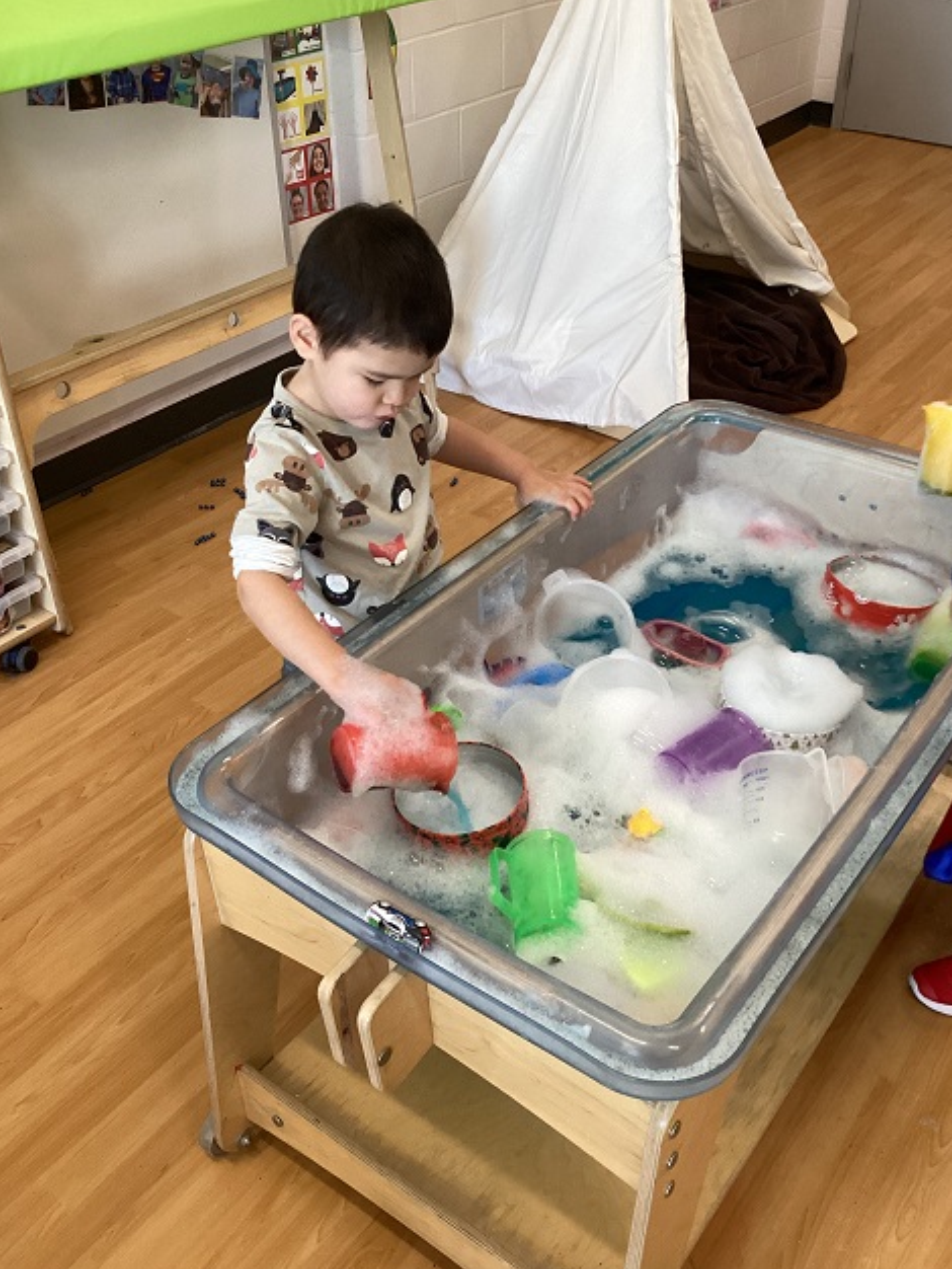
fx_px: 1209
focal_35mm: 33
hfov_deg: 43.0
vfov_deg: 55.3
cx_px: 498
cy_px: 608
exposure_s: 1/50
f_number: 2.4
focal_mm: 3.3
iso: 250
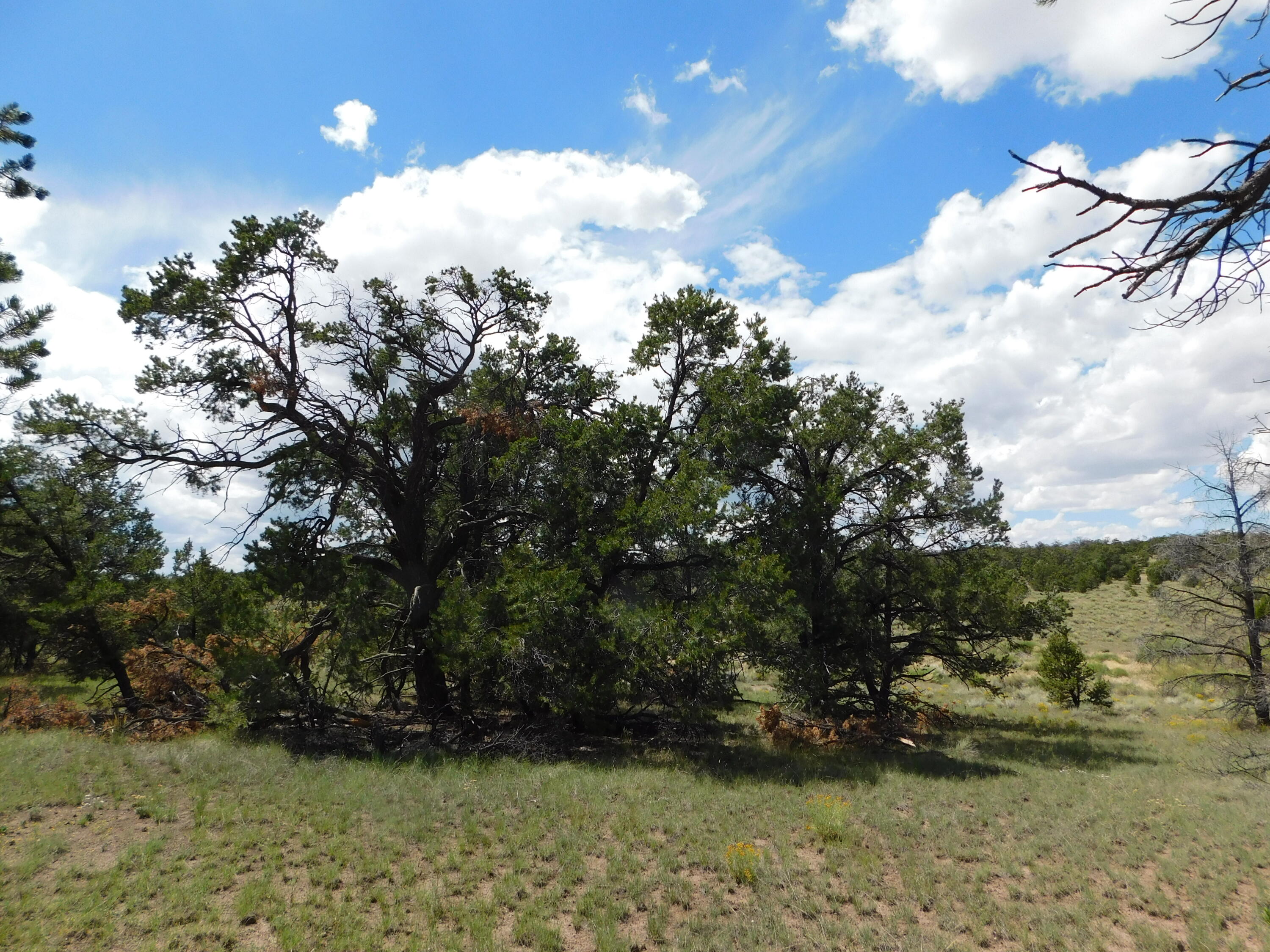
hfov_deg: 73.9
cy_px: 476
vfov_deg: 58.9
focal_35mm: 23
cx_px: 635
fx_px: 844
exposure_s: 1/500
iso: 125
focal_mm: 4
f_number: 6
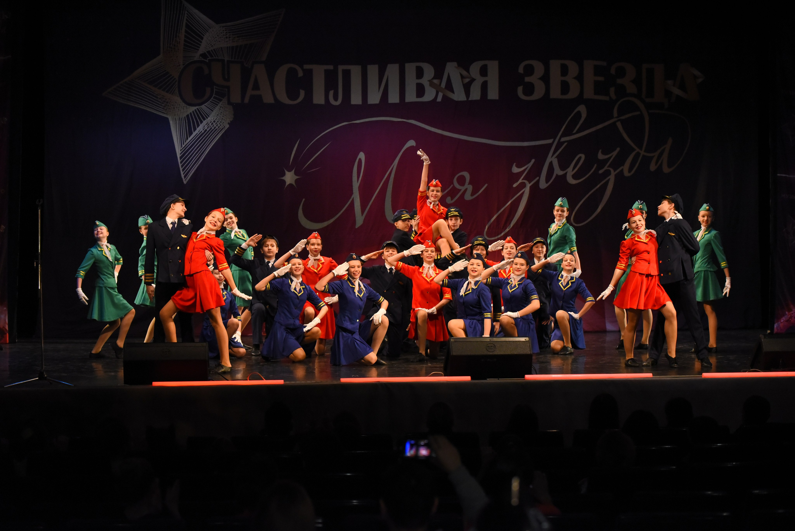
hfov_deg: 28.8
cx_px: 398
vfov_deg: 19.5
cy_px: 266
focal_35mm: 70
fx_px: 1546
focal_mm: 70
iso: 5000
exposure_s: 1/800
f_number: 3.2
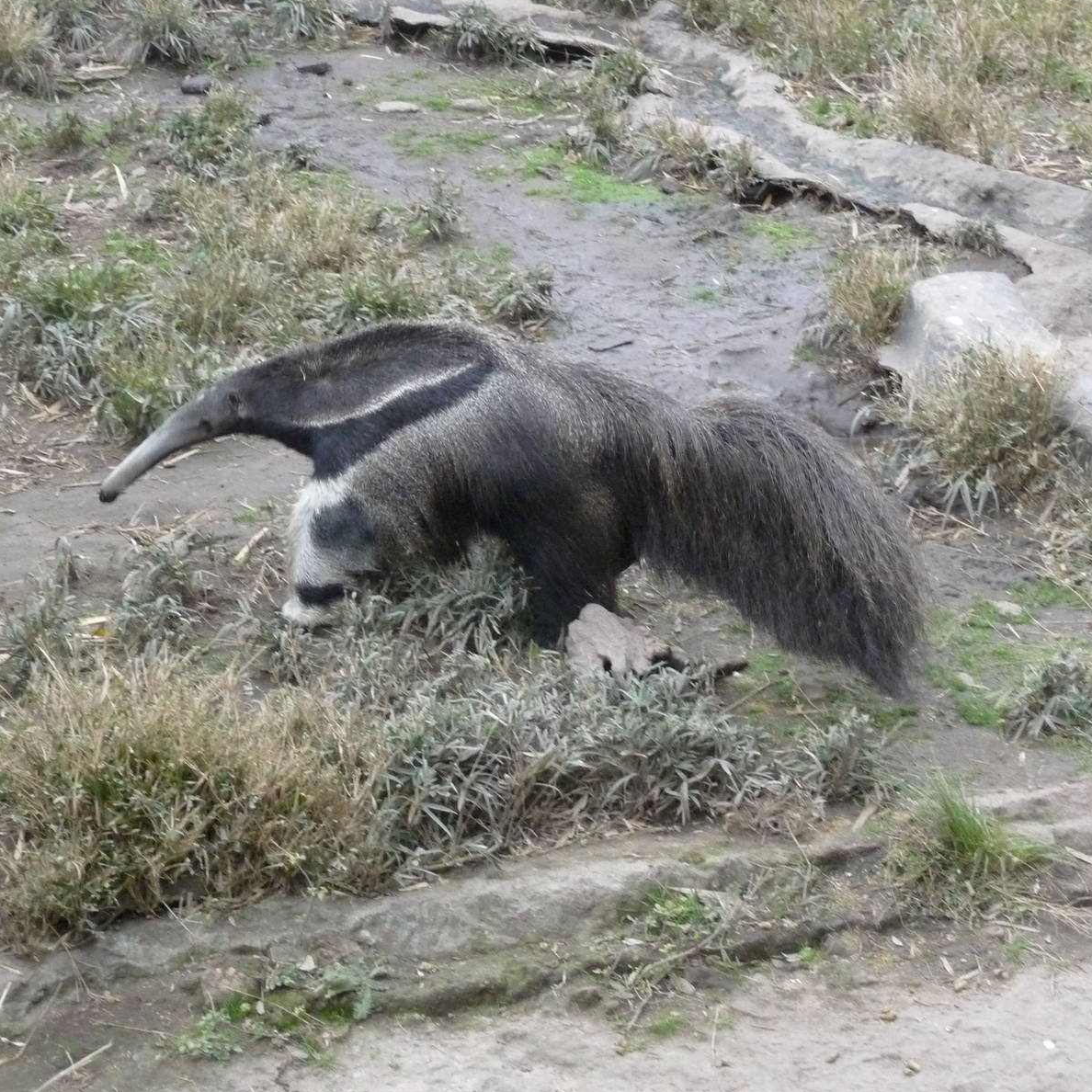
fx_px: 3569
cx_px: 513
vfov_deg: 17.4
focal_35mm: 100
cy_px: 544
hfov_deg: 17.4
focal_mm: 14.2
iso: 640
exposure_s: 1/160
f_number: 4.7
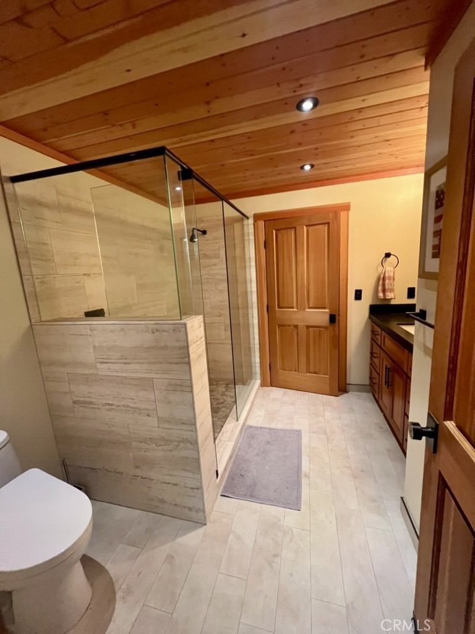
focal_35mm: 13
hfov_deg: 89.9
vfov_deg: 106.2
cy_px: 317
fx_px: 238
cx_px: 238
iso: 640
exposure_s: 1/60
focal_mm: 1.57
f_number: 1.8
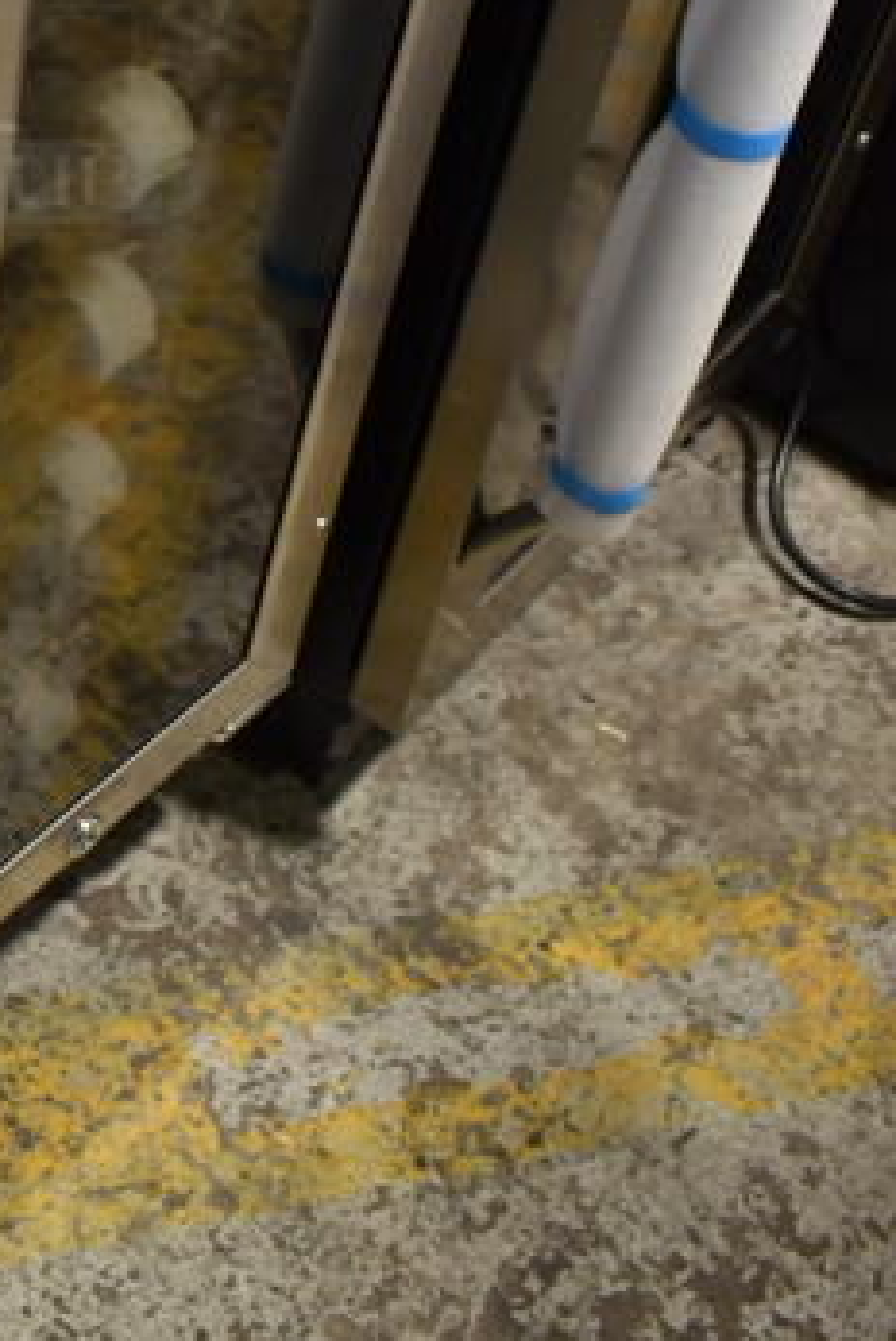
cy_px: 21
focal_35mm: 71
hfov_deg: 18.0
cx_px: -266
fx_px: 2645
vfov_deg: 27.0
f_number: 3.5
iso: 500
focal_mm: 18
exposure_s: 1/30
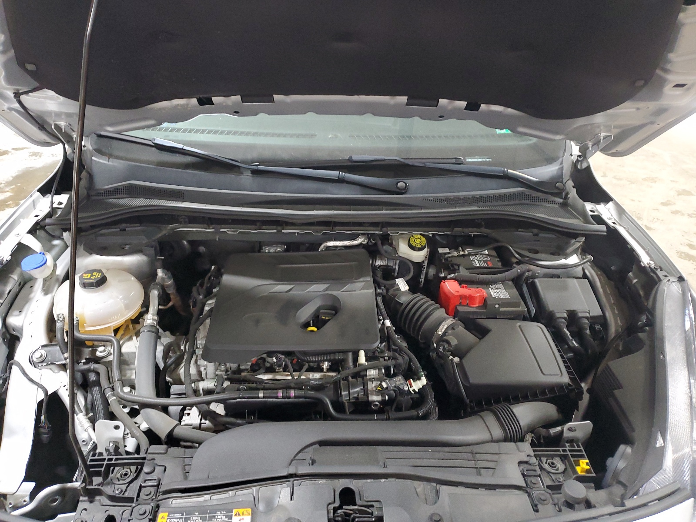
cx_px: 348
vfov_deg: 53.1
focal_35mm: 26
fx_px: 523
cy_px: 261
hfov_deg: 67.3
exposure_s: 1/24
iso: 285
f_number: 1.5
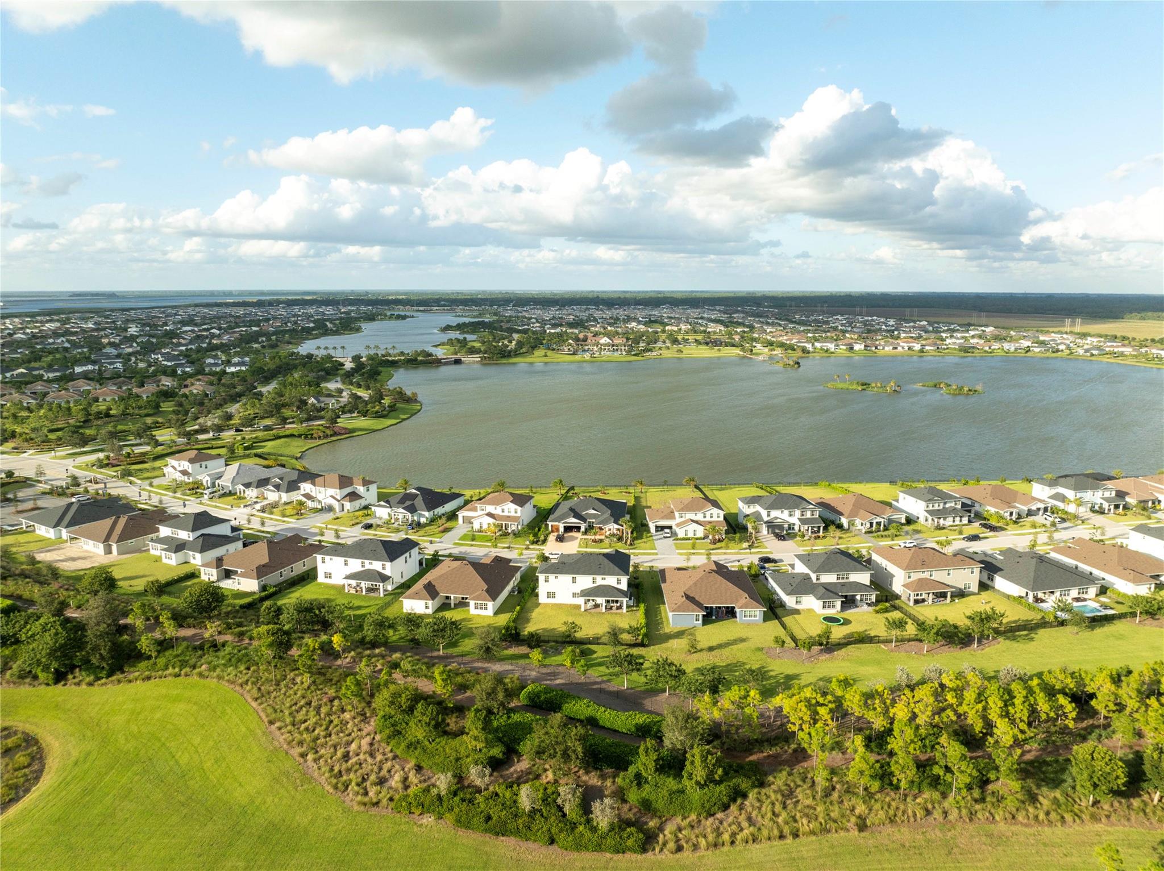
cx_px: 582
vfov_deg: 56.8
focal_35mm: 24
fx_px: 806
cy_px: 436
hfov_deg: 71.6
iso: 100
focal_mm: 12.29
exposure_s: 1/2500
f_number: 2.8
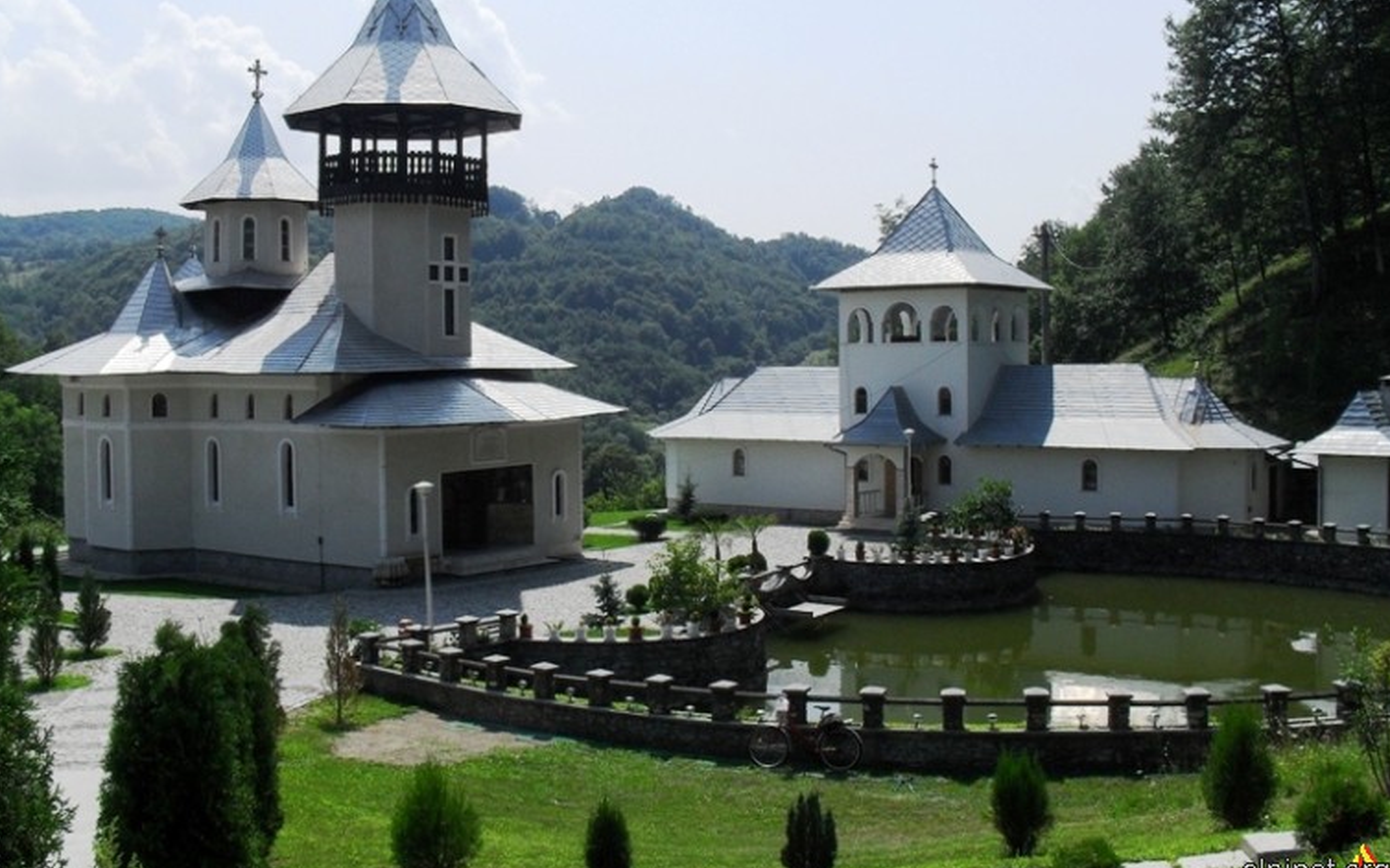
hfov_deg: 51.5
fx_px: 1439
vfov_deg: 33.5
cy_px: 382
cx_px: 706
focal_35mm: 38
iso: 100
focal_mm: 6.3
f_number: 8.4
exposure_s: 1/350
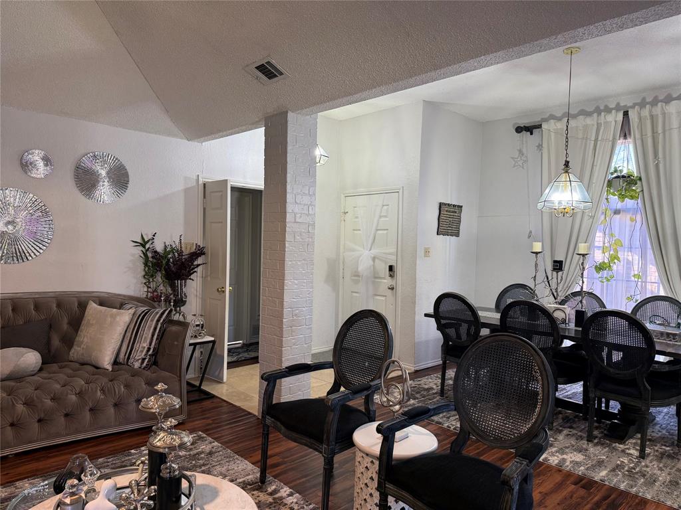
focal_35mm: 24
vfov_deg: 56.8
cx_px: 340
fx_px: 472
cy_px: 255
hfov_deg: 71.6
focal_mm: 6.76
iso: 125
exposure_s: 1/60
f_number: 1.78
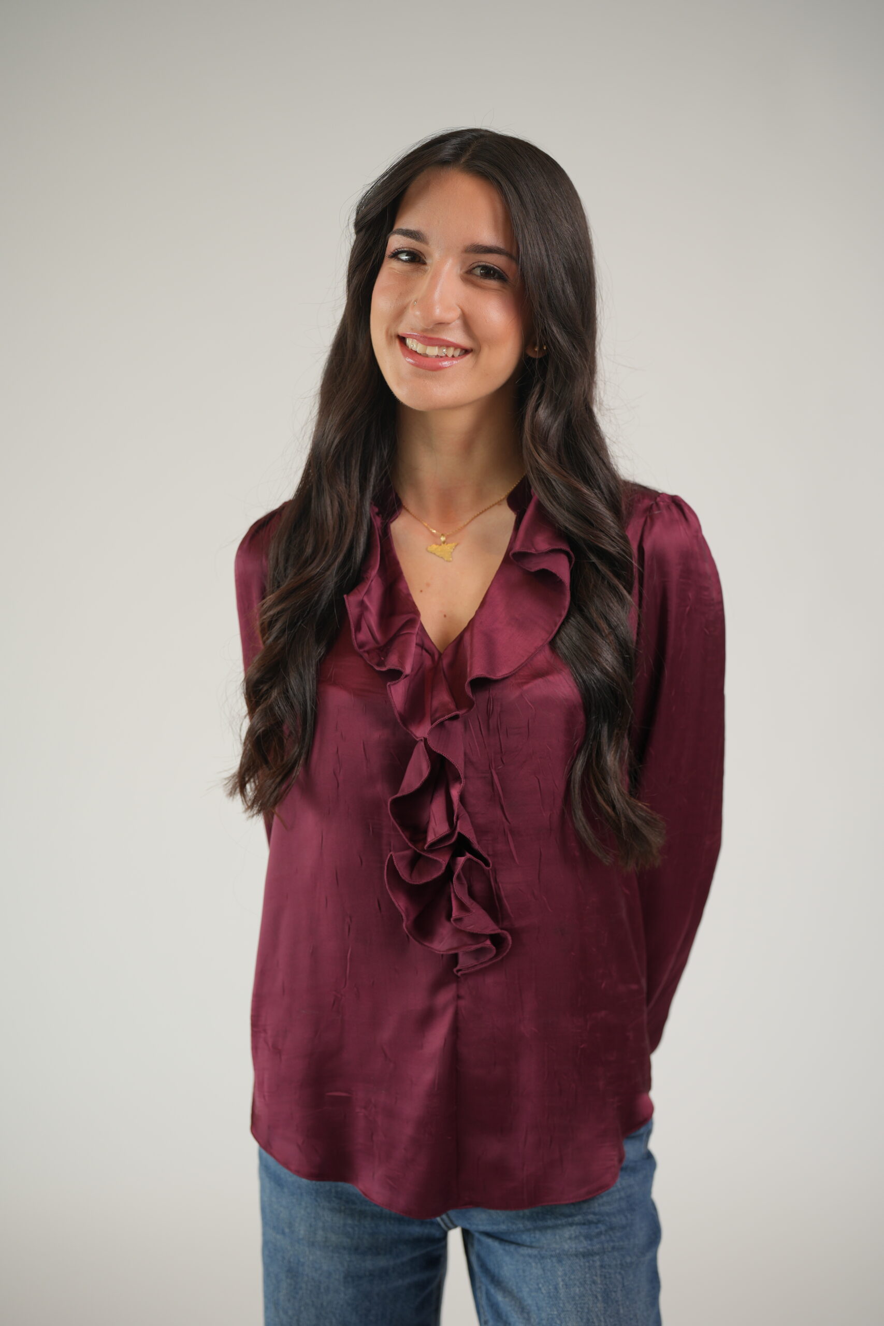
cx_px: 442
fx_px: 1841
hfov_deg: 27.0
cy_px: 663
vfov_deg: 39.6
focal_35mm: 50
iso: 100
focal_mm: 50
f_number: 3.2
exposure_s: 1/160
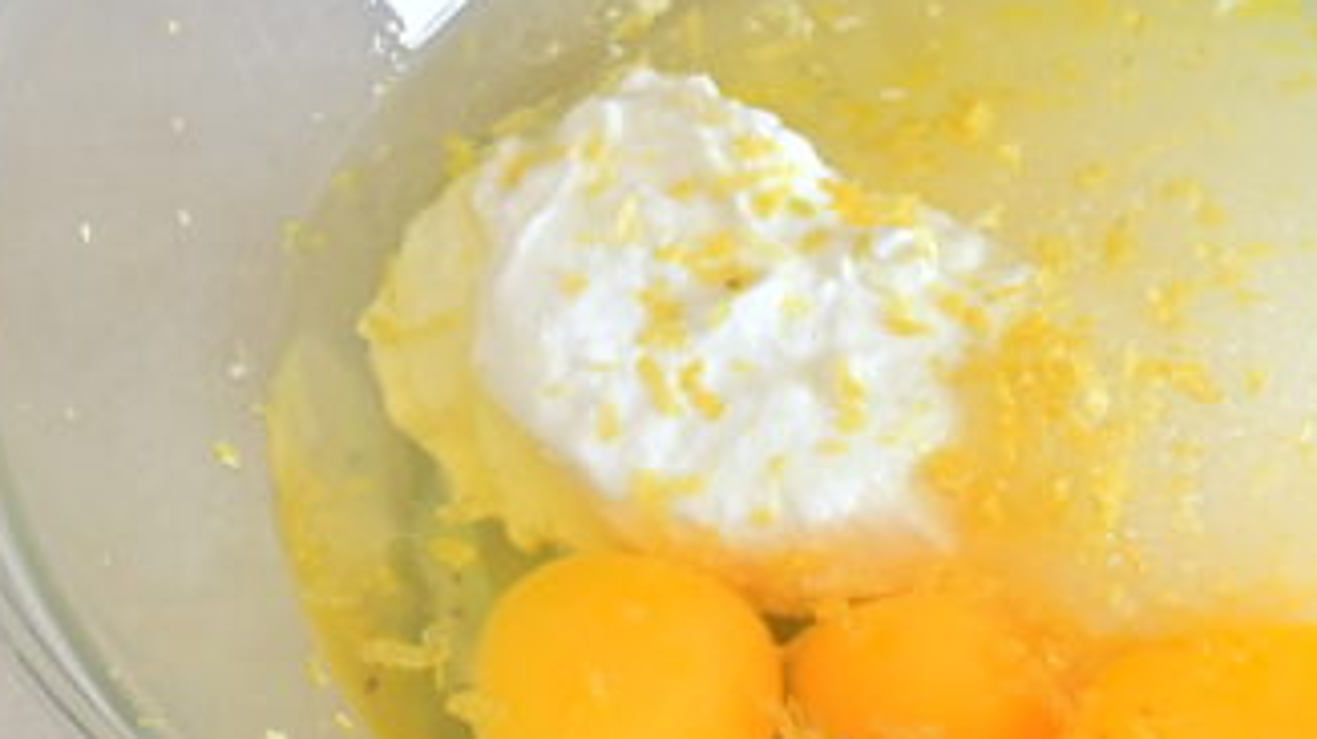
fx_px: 3630
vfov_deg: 11.6
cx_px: 945
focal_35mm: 104
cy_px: 208
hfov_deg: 20.4
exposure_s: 1/4
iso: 200
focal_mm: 30
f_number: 11
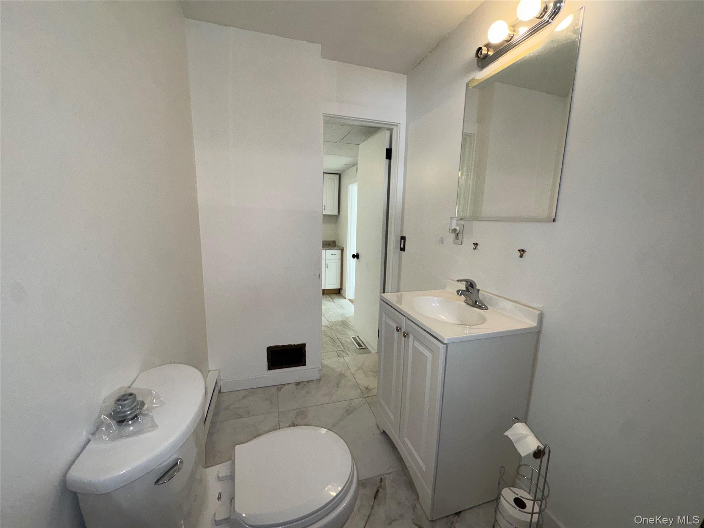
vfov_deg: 85.7
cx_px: 352
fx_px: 285
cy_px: 264
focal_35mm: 14
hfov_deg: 102.1
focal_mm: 2.22
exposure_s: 1/120
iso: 100
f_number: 2.2
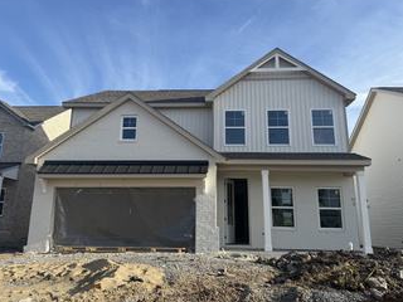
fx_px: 349
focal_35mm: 30
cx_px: 200
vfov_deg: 46.7
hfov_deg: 60.0
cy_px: 133
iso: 80
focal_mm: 6.76
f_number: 1.78
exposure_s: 1/3021
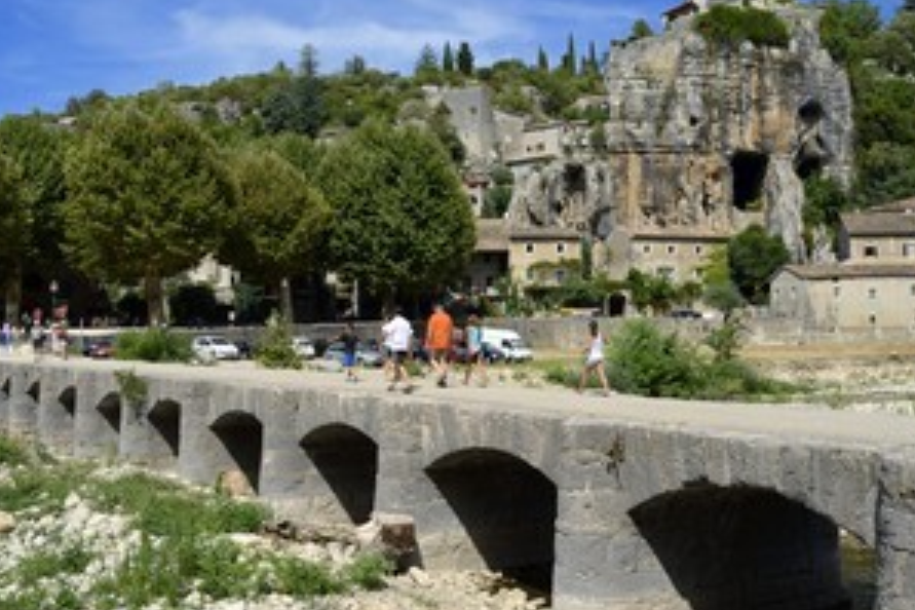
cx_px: 419
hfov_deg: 47.4
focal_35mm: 41
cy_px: 274
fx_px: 1042
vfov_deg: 32.6
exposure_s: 1/125
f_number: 16
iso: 200
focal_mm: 29
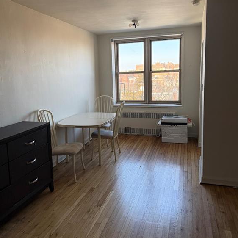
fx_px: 226
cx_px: 121
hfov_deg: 55.6
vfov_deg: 55.5
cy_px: 105
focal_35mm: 29
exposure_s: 1/230
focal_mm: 6.76
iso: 160
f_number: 1.78
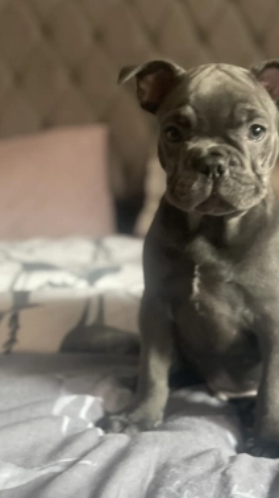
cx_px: 182
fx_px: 791
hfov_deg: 20.0
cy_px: 242
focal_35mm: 60
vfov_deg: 34.9
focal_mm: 6
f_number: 2
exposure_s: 1/24
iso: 500
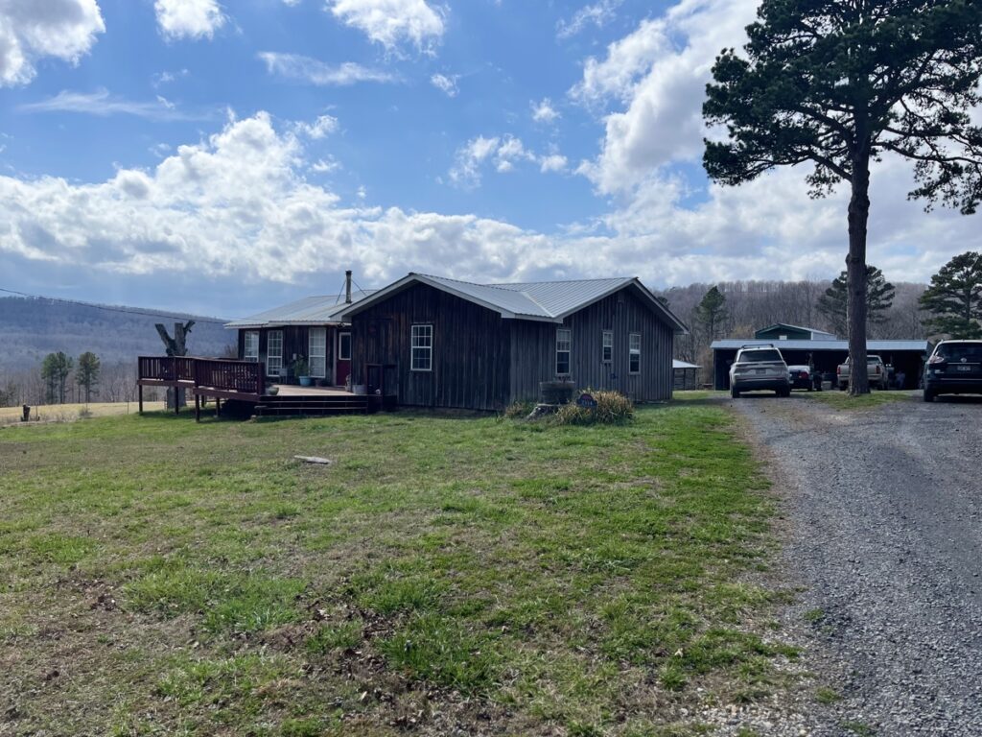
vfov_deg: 53.1
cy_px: 368
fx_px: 738
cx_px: 491
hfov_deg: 67.3
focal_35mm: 26
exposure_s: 1/7353
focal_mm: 5.1
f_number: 1.6
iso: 50
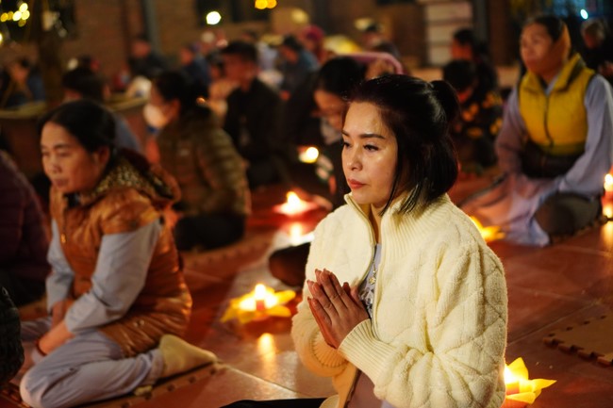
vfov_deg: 25.7
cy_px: 204
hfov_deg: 37.9
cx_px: 306
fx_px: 894
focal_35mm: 52
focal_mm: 35
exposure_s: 1/50
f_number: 1.8
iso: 1250
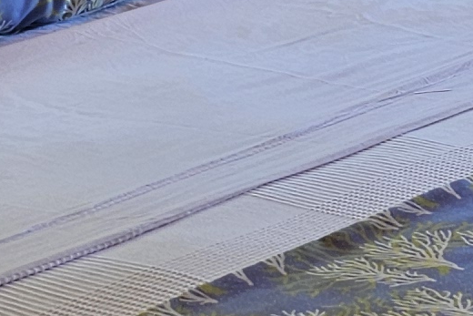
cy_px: -533
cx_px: 907
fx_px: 2418
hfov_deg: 10.4
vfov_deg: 6.9
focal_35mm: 184
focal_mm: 6.3
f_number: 1.7
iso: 64
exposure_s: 1/180
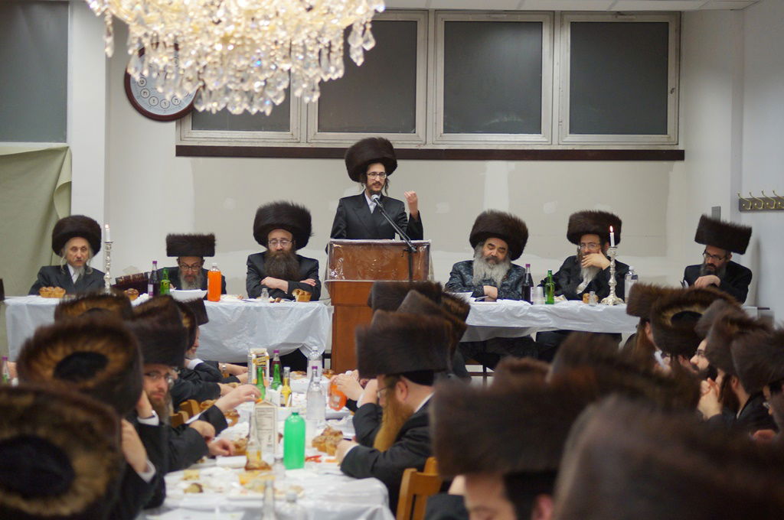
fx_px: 2284
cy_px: 260
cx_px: 392
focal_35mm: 105
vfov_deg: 13.0
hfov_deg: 19.5
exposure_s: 1/125
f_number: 4
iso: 640
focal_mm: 70
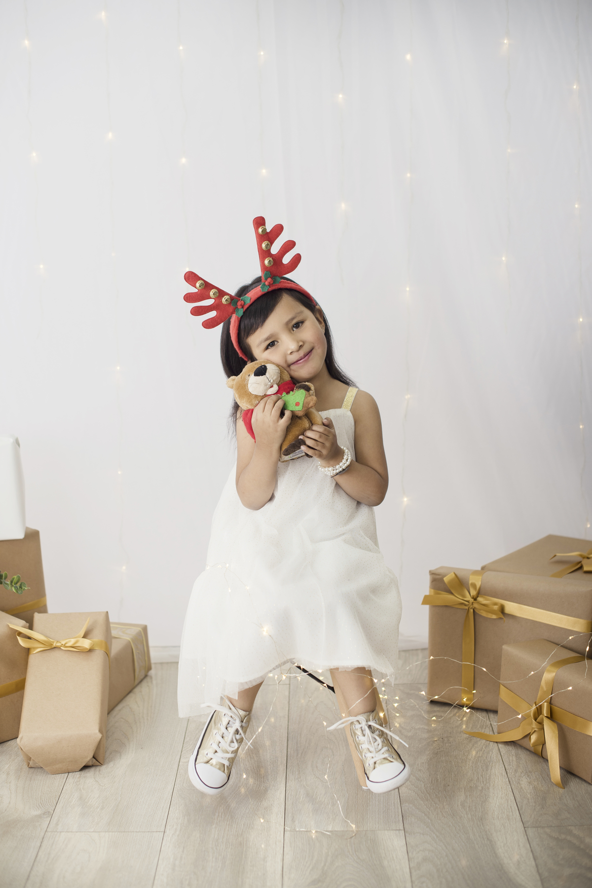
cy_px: 444
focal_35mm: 50
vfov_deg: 39.6
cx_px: 296
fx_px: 1232
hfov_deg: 27.0
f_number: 2.8
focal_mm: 50
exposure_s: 1/200
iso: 200
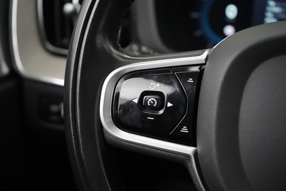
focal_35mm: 47
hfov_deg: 41.9
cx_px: 143
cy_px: 96
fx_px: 373
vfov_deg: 28.7
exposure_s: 1/160
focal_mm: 47
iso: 12800
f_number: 4.5
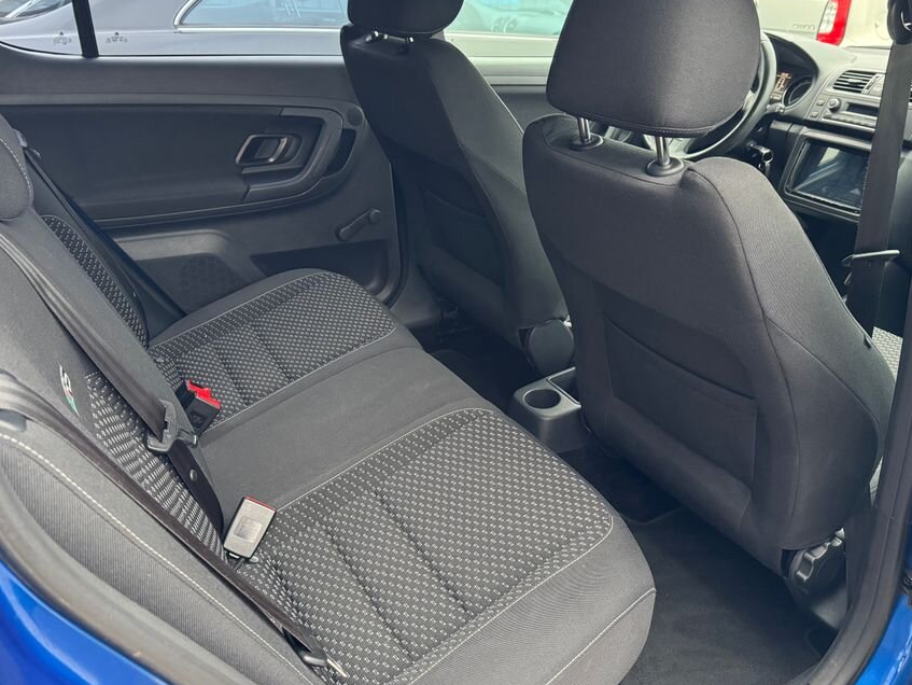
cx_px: 501
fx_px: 764
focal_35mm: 29
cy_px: 302
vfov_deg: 48.2
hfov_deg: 61.5
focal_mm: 6.76
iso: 500
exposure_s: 1/60
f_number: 1.78
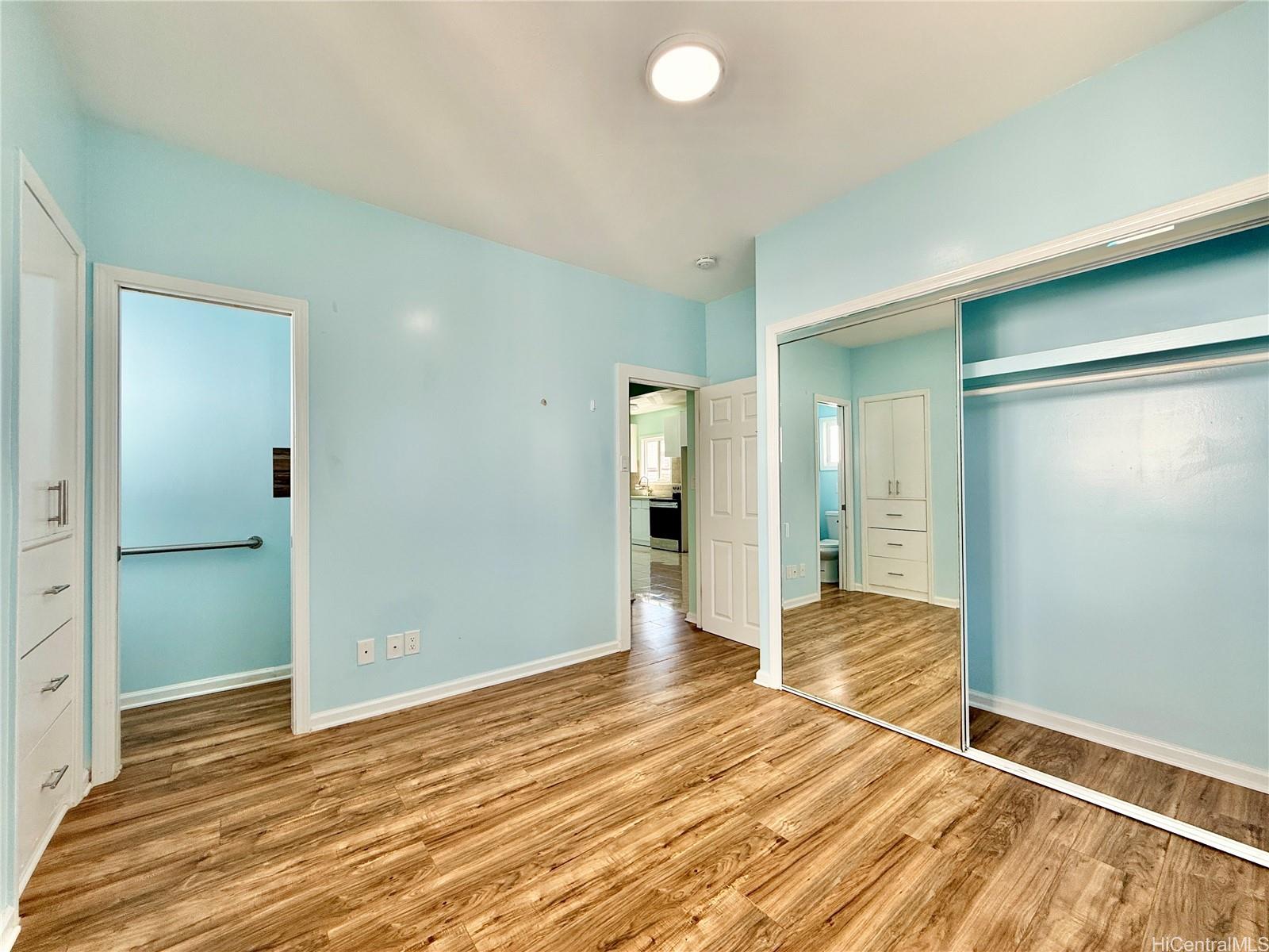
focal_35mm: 14
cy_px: 476
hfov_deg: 102.1
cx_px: 634
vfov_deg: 85.7
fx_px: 513
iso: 80
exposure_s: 1/99
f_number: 2.2
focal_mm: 2.22
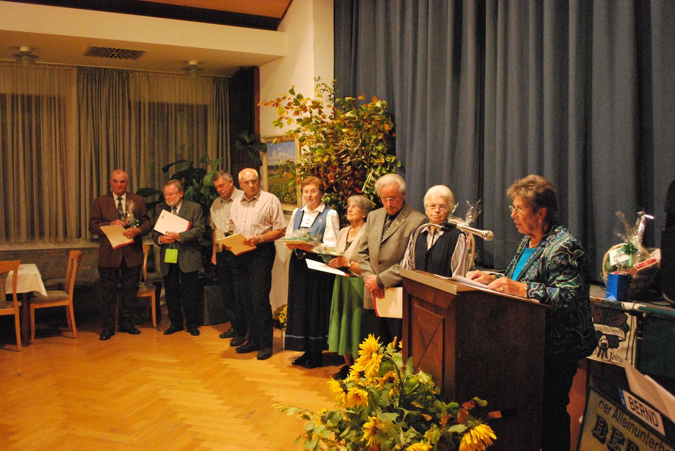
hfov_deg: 57.2
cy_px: 226
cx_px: 338
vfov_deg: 40.0
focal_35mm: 33
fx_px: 619
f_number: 4.5
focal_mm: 22
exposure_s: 1/80
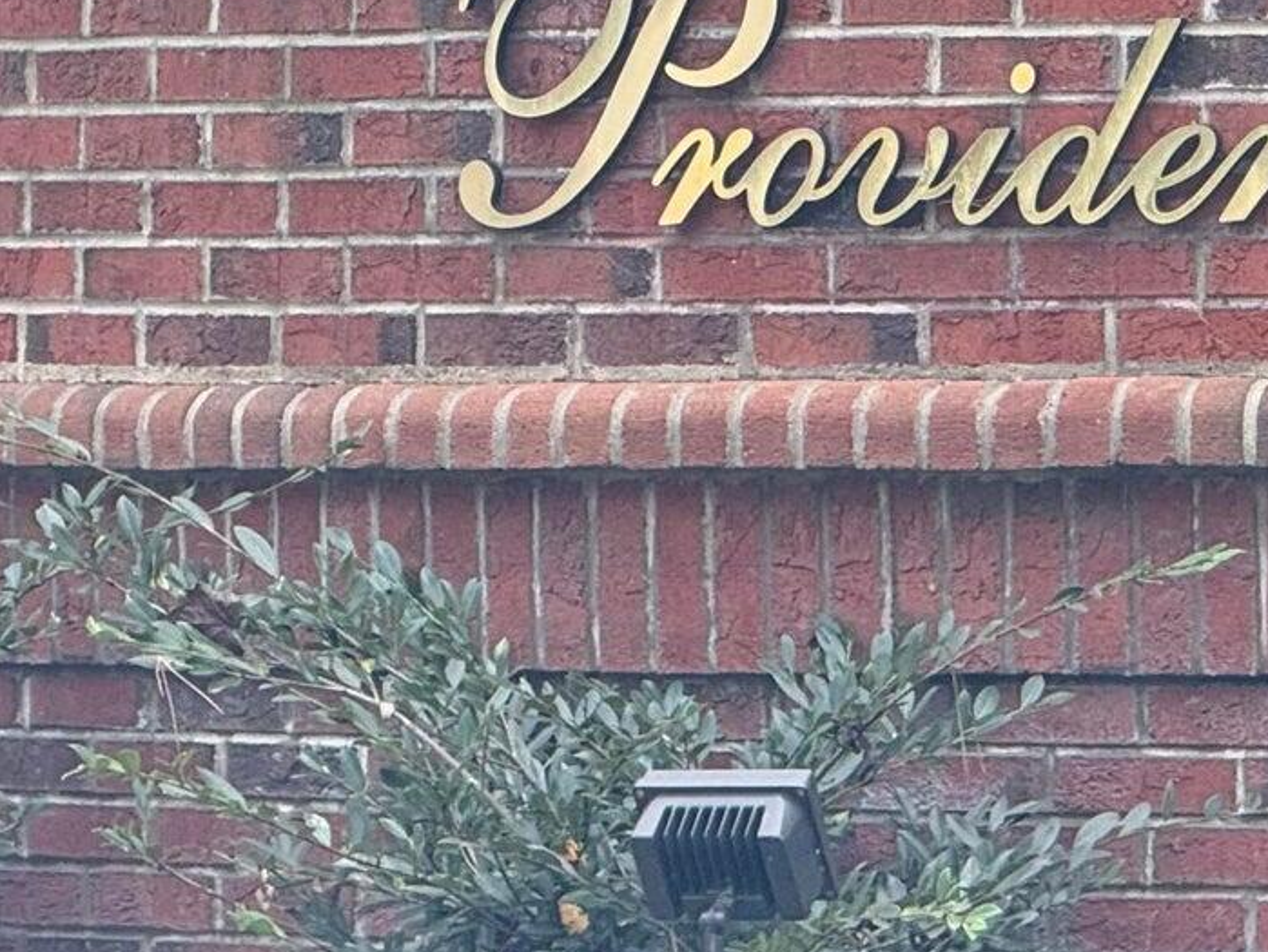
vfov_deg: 4.1
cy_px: -227
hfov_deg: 5.4
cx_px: 1031
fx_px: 13414
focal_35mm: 366
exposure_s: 1/250
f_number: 2.8
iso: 64
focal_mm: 15.66
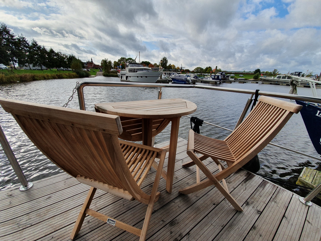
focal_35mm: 13
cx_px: 160
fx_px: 121
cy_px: 120
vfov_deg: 89.9
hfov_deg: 106.2
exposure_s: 1/984
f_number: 2.2
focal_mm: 1.8
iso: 50
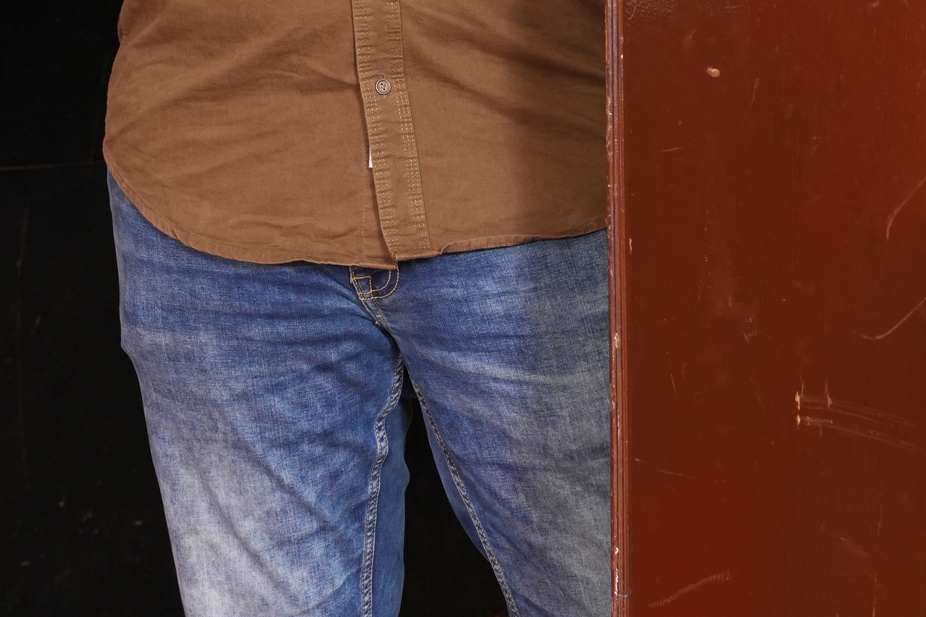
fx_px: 4171
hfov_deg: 12.6
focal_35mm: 162
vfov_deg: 8.4
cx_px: 277
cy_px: -168
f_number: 7.1
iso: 800
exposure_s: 1/160
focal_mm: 55.4
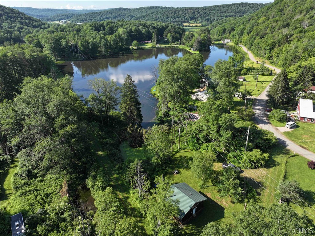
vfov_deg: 56.8
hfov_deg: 71.6
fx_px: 218
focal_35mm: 24
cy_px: 118
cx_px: 158
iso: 150
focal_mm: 12.29
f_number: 2.8
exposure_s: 1/1250
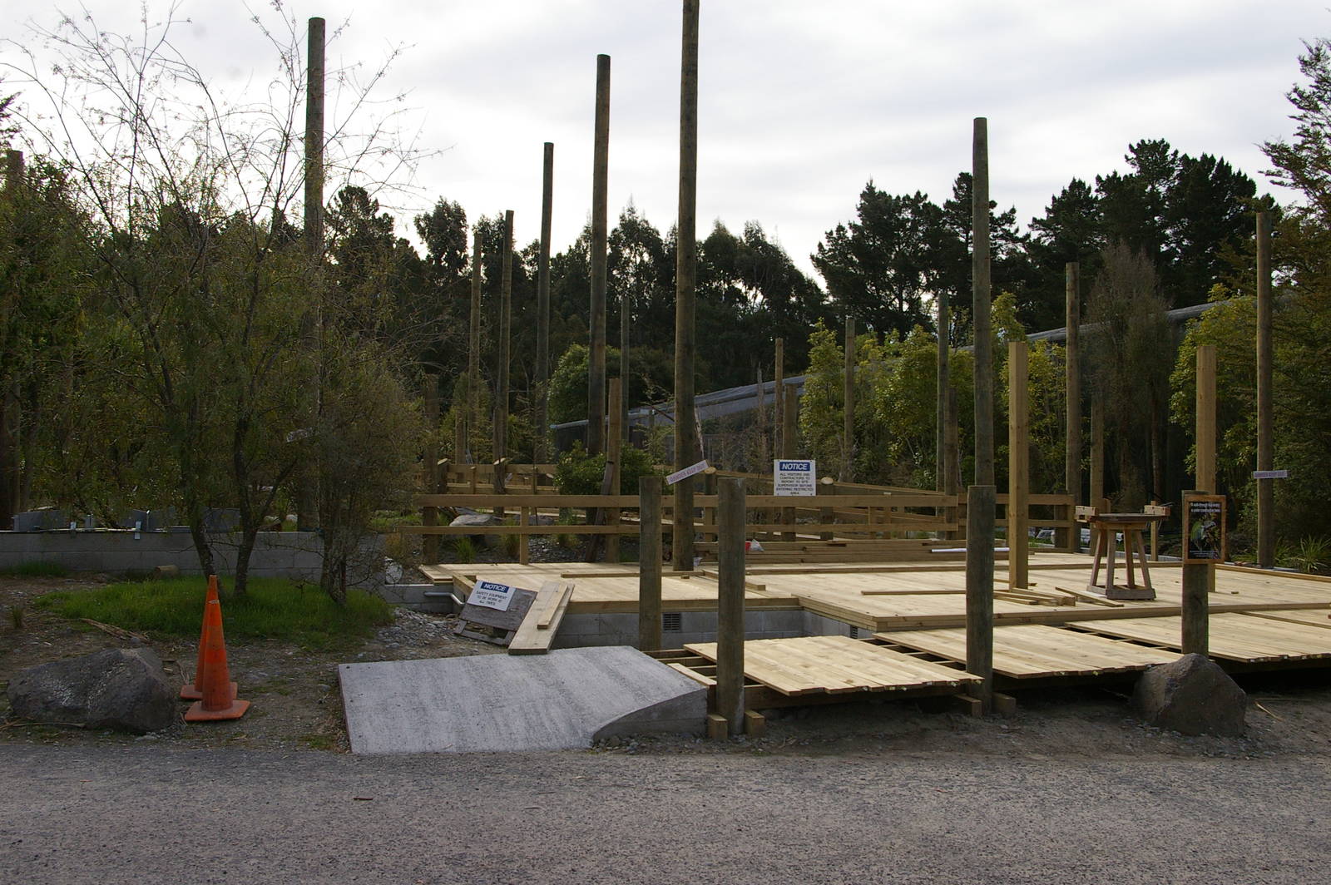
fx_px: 1274
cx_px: 666
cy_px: 442
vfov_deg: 38.3
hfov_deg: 55.1
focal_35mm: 34
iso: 400
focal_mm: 23
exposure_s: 1/500
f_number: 8
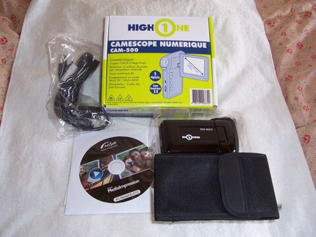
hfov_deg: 54.0
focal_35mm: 34
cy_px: 118
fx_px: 310
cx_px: 158
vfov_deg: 41.8
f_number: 2.7
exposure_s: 1/60
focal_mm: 5.6
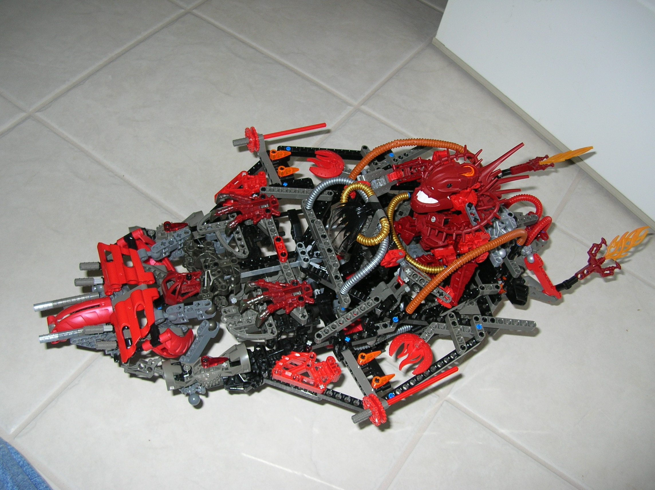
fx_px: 681
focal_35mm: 36
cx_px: 328
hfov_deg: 51.4
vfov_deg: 39.6
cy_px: 245
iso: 50
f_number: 2.7
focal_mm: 6
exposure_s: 1/60.1
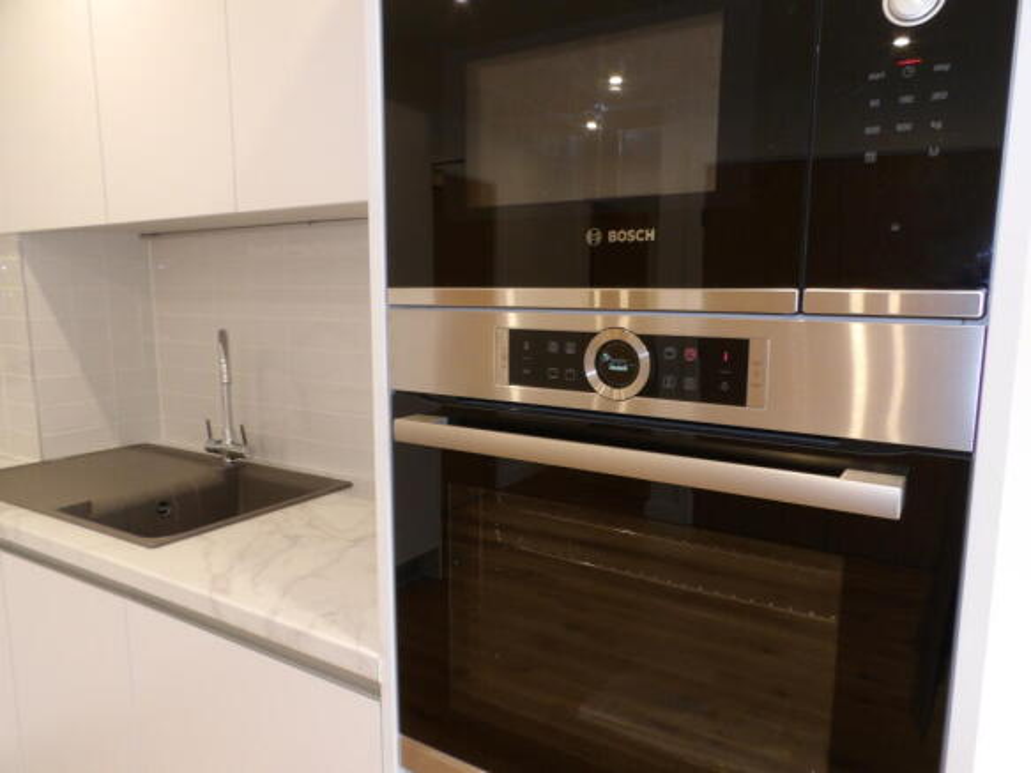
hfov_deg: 71.6
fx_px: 715
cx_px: 516
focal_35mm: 24
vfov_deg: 56.8
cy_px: 386
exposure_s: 1/15
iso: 293
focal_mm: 4.3
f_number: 4.1
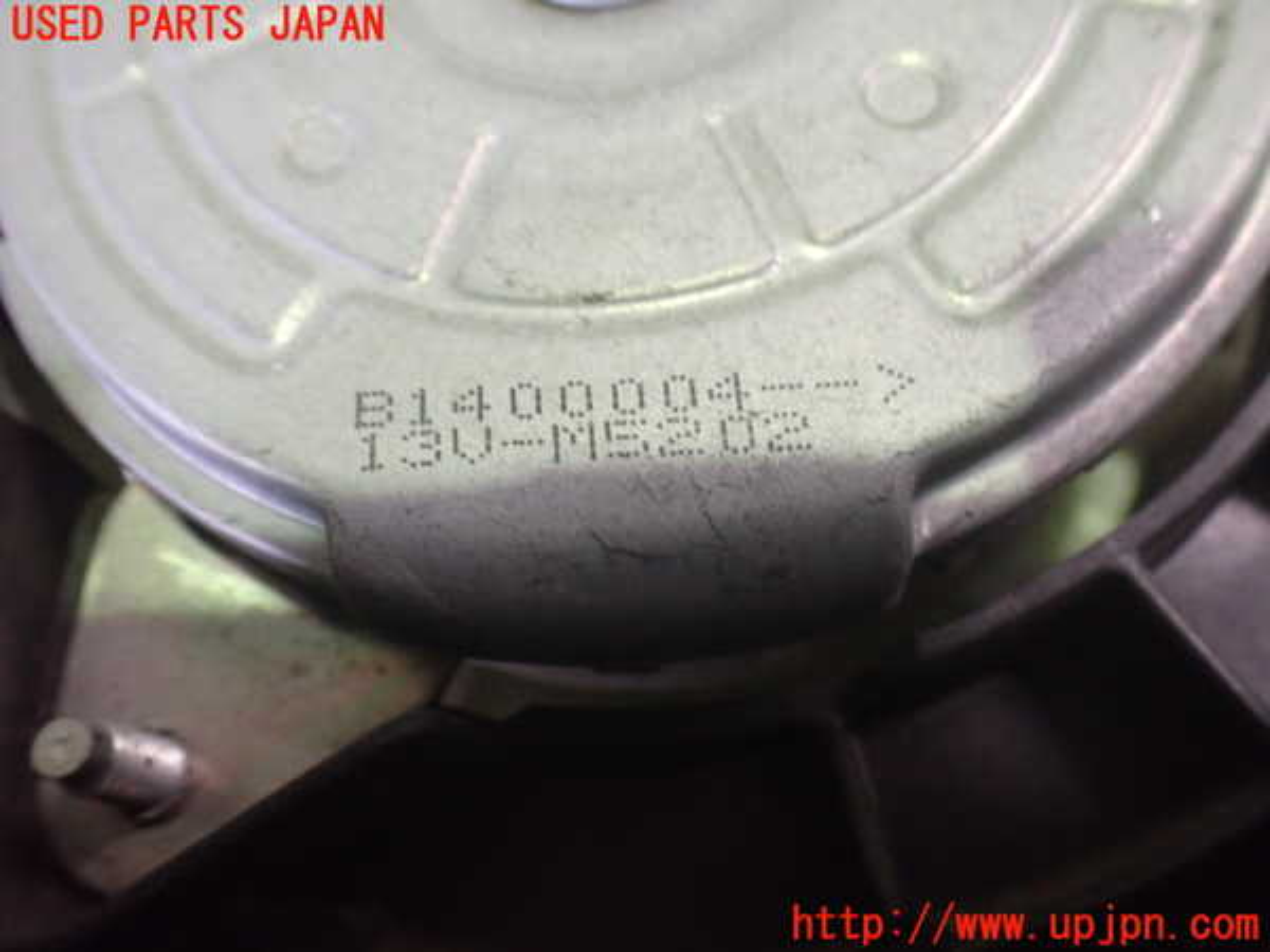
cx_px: 635
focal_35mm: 30
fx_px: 1101
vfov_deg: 46.8
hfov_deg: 60.0
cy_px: 476
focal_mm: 5.4
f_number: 2.3
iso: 1000
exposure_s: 1/30
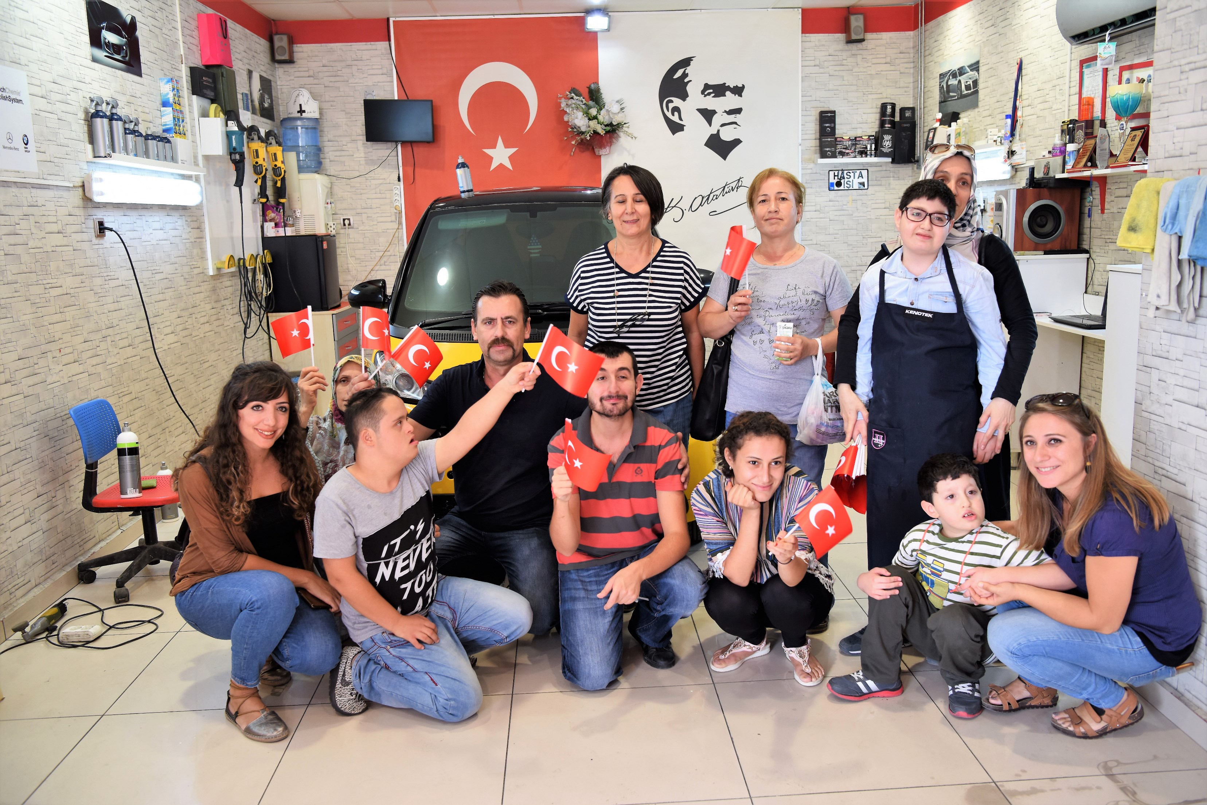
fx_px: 1073
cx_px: 604
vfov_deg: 41.1
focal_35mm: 32
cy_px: 402
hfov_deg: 58.7
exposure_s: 1/60
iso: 640
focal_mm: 32
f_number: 4
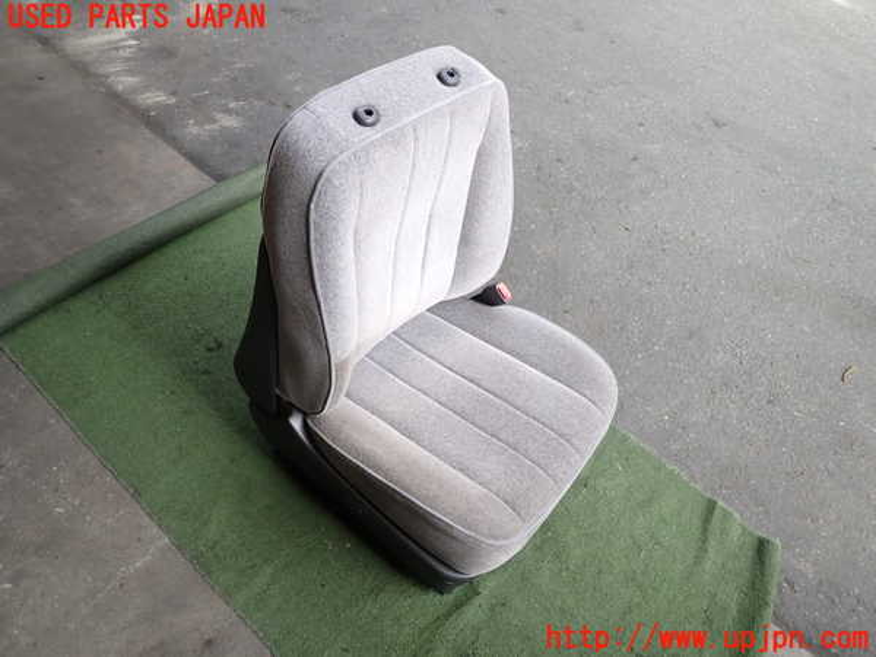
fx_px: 633
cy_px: 328
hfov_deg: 69.4
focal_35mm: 25
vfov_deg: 54.9
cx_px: 438
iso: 100
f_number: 2
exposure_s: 1/200
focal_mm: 4.5
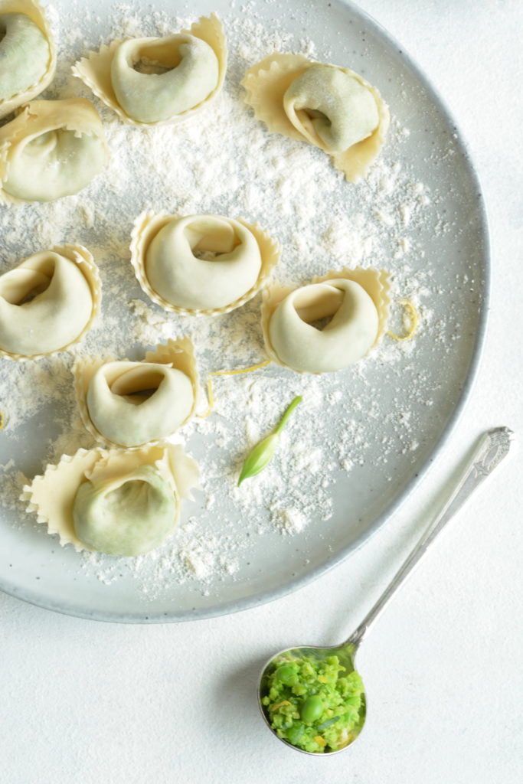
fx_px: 3431
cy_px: 392
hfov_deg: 8.7
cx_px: 262
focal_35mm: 158
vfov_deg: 13.0
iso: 200
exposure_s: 1/4
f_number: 8
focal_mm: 105
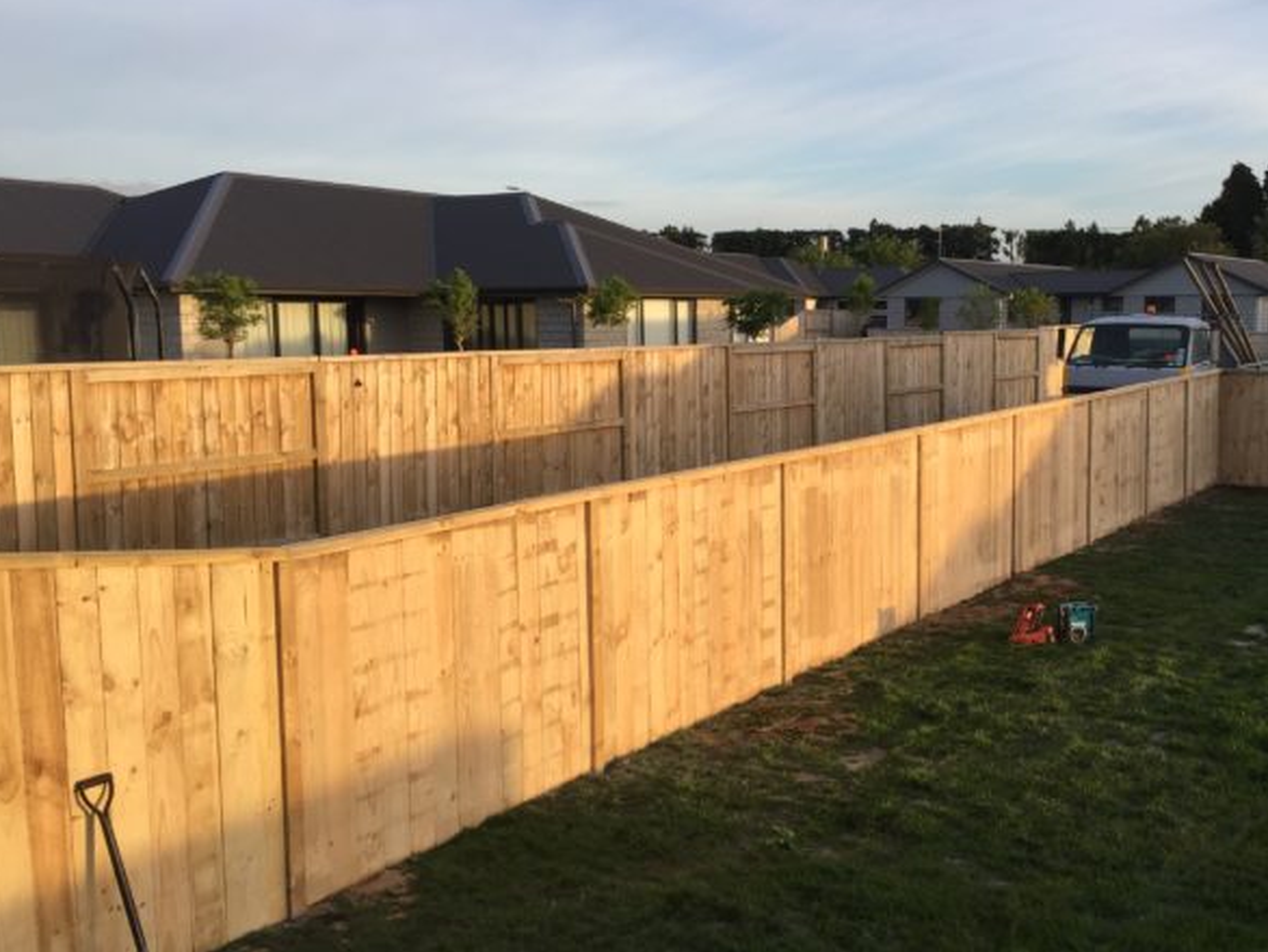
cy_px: 470
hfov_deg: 48.3
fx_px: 1393
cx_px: 818
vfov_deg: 37.7
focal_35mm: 38
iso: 32
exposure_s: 1/465
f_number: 2.2
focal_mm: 4.15
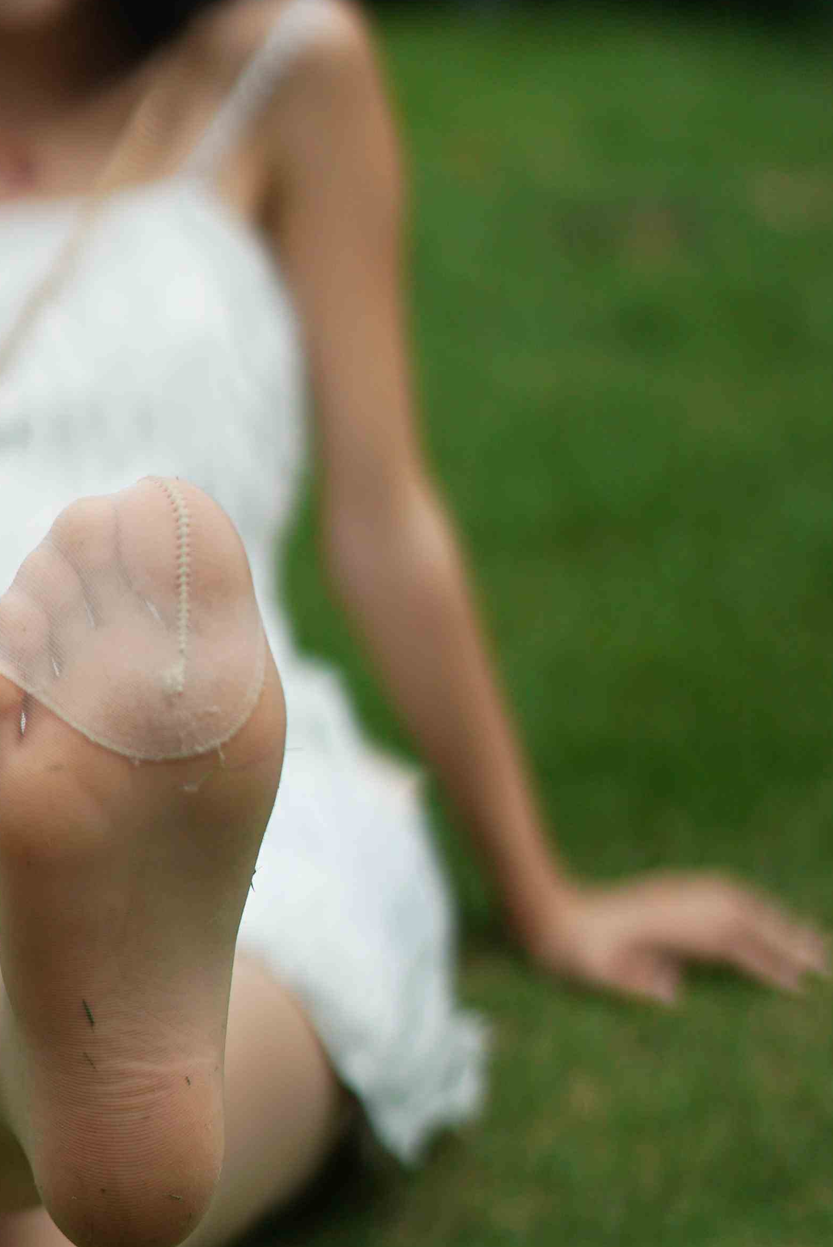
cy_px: 666
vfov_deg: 22.6
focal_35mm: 90
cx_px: 90
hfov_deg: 15.0
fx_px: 3120
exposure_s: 1/8000
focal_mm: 50
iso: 250
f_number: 1.8
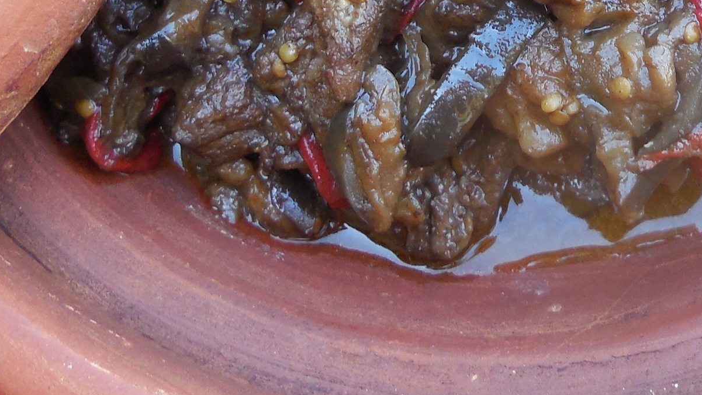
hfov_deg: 28.1
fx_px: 1378
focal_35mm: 74
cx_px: 547
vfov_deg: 15.4
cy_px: -140
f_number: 3.1
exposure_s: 1/40
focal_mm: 4.5
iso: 125
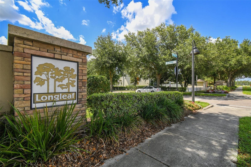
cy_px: 84
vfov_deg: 77.3
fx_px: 105
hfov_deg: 100.4
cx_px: 126
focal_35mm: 15
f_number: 7.1
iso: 100
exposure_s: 1/80
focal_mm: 10
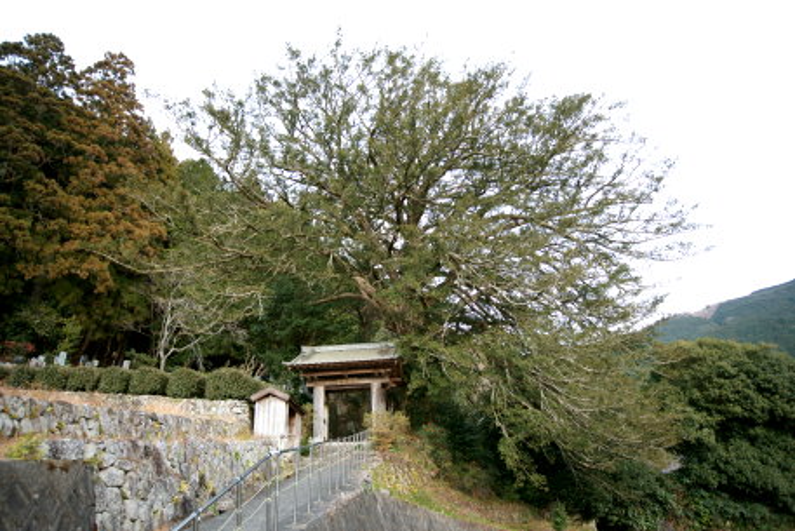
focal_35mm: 24
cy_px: 266
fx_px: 530
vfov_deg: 53.2
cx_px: 398
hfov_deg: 73.7
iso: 320
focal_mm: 24
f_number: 2.8
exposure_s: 1/13
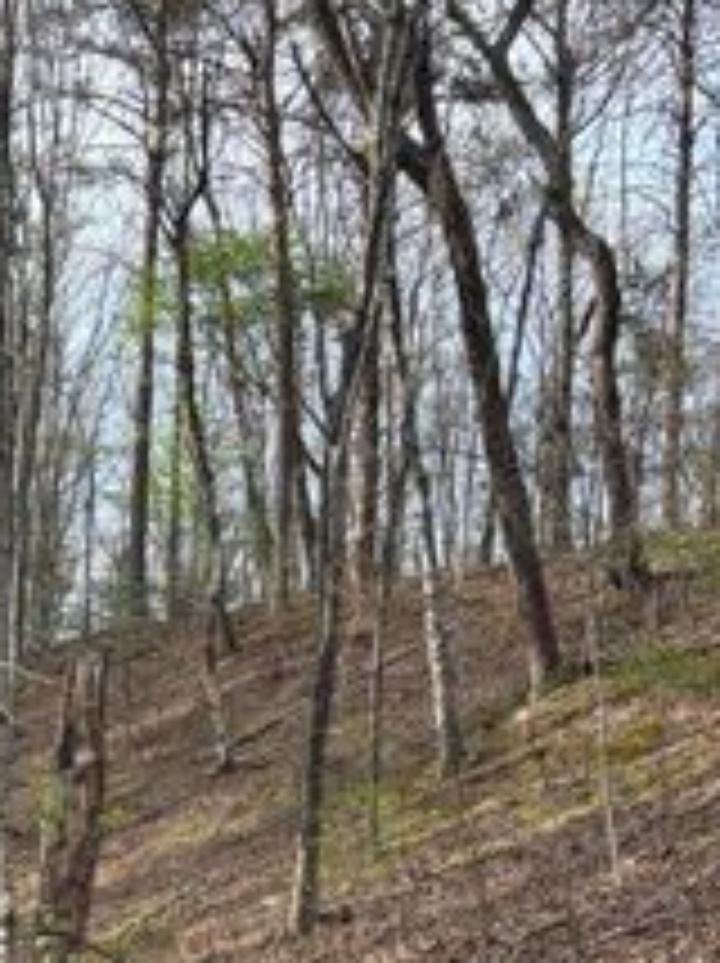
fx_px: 2251
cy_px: 1154
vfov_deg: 22.3
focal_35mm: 81
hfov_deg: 16.8
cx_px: -302
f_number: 1.6
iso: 50
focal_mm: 5.96
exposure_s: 1/428
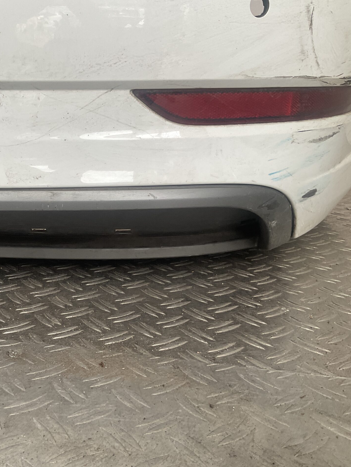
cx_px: 80
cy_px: 232
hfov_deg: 35.8
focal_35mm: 39
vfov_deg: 47.9
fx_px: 527
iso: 50
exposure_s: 1/100
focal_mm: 3
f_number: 1.8
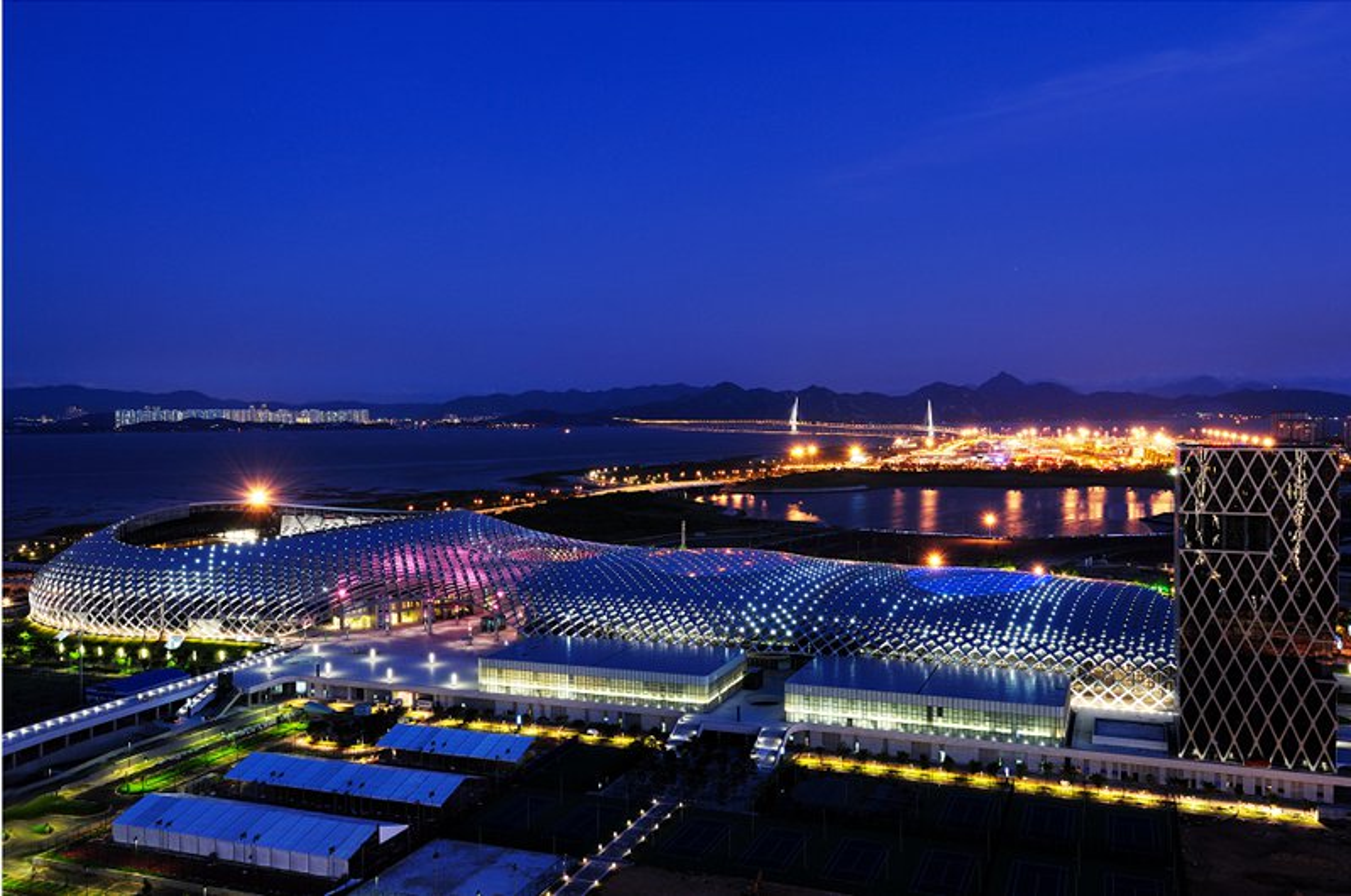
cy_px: 448
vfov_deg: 42.2
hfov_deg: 60.4
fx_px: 1161
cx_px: 676
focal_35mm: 31
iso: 200
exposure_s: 13
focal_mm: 31
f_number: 14
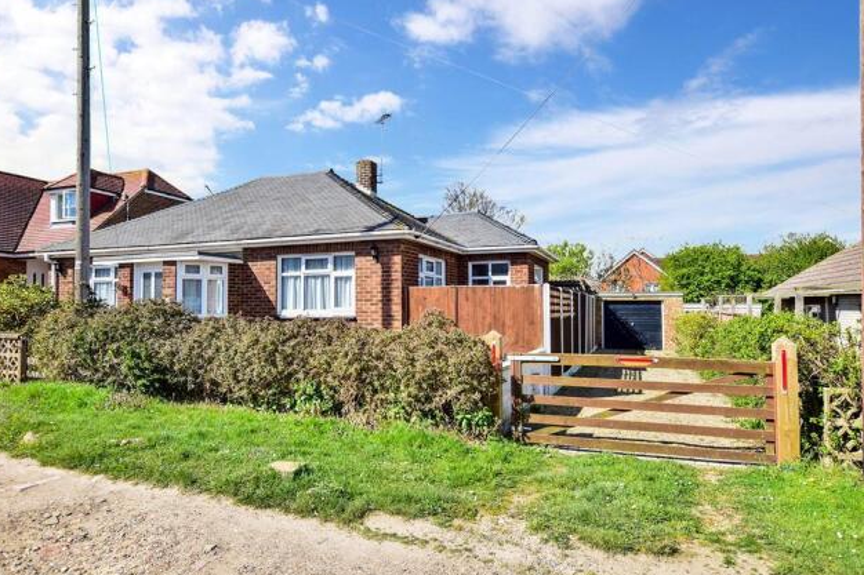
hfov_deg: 78.6
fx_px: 528
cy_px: 290
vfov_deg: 57.2
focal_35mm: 22
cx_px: 414
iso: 200
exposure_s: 1/320
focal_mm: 14
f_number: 9
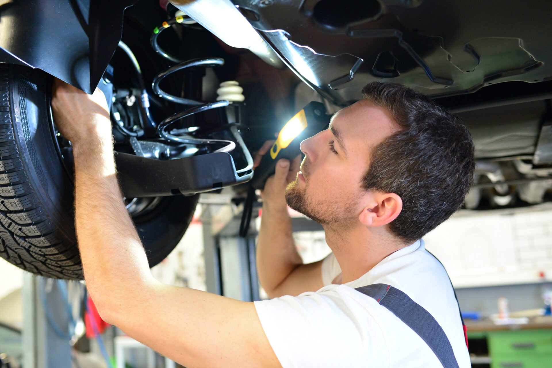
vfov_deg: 37.9
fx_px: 537
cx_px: 276
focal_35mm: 35
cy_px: 184
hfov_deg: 54.4
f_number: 2.8
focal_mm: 35
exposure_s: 1/125
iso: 2200
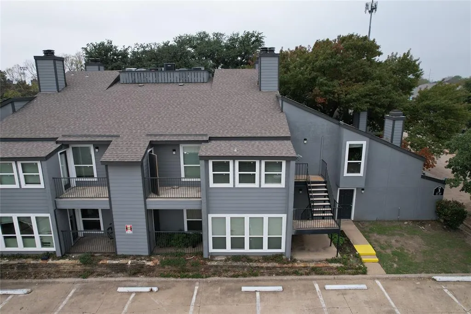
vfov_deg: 57.2
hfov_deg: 78.6
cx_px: 236
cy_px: 157
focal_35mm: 22
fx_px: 288
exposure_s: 1/725
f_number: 2.8
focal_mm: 8.38
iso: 140
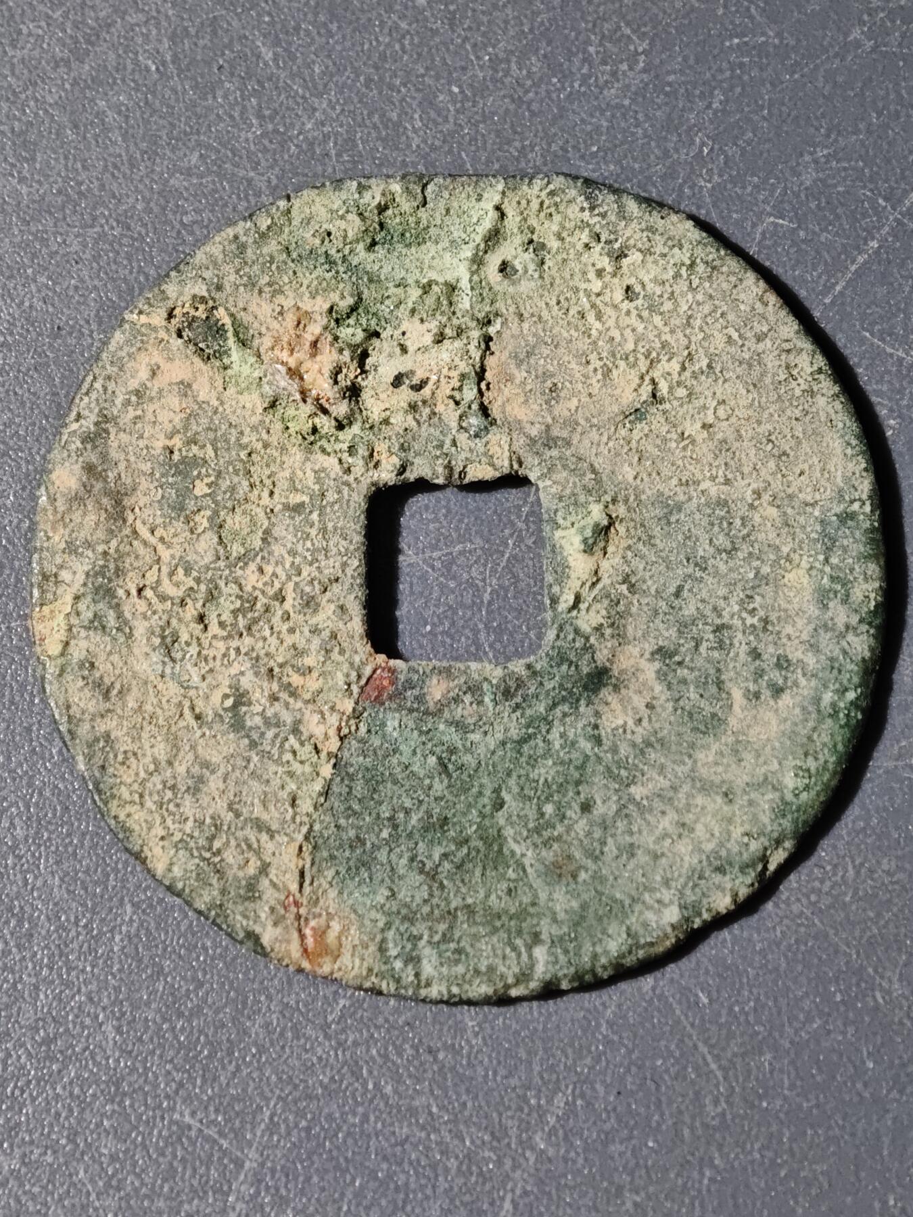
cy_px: 608
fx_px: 3411
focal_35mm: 97
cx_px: 456
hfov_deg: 15.2
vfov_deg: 20.2
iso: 250
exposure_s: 1/100
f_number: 2
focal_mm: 9
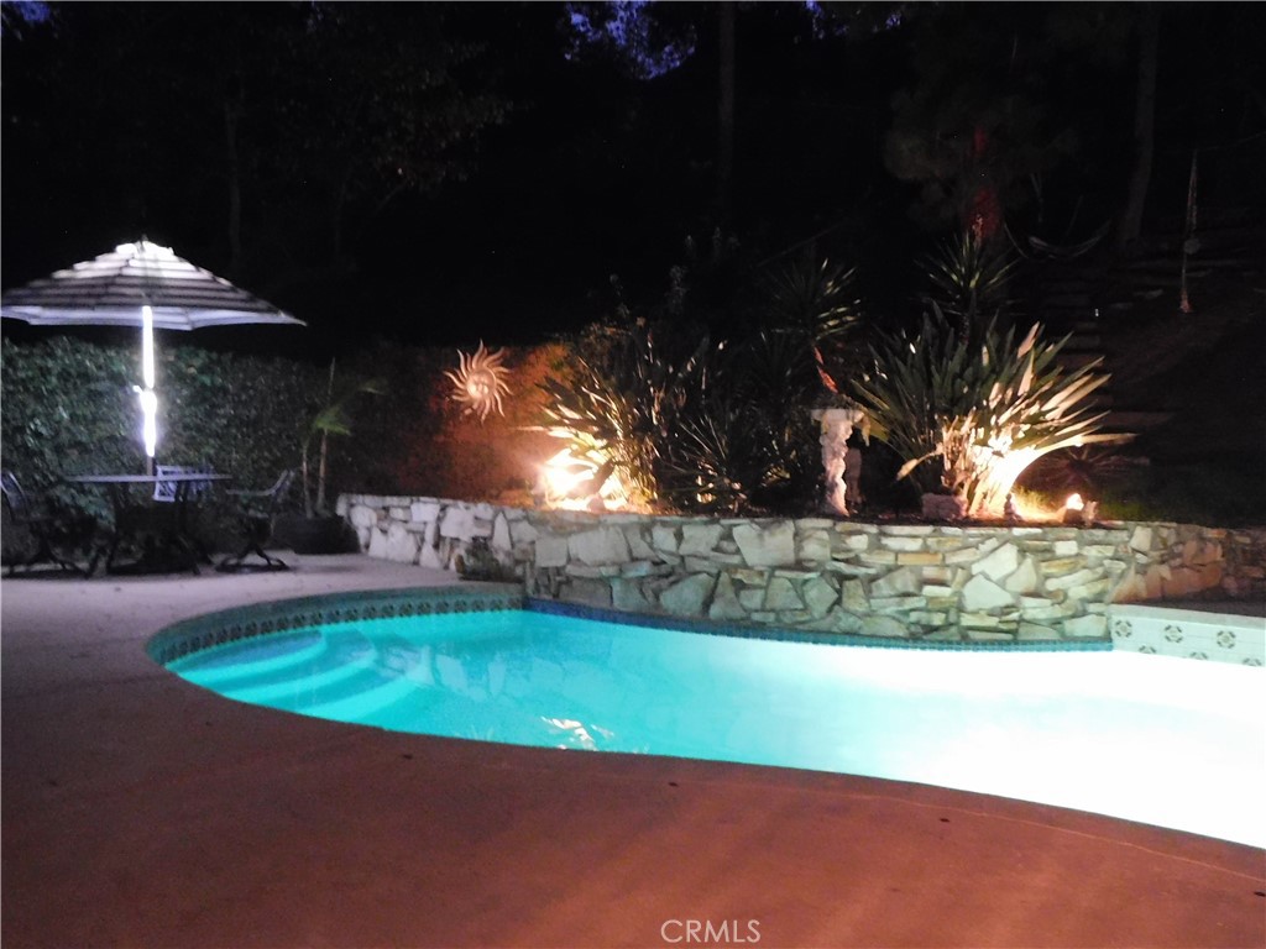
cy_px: 474
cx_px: 633
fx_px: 1097
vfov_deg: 46.8
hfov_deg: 60.0
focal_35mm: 30
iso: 1600
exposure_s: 1/4
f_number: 3.2
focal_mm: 5.3
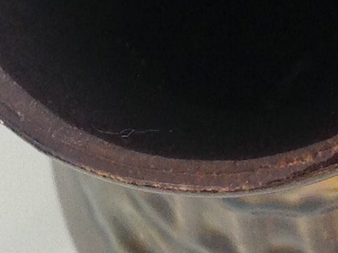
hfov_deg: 10.1
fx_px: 1894
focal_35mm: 194
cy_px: -89
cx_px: 351
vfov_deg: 7.6
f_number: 2.4
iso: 100
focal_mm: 4.28
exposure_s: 1/120
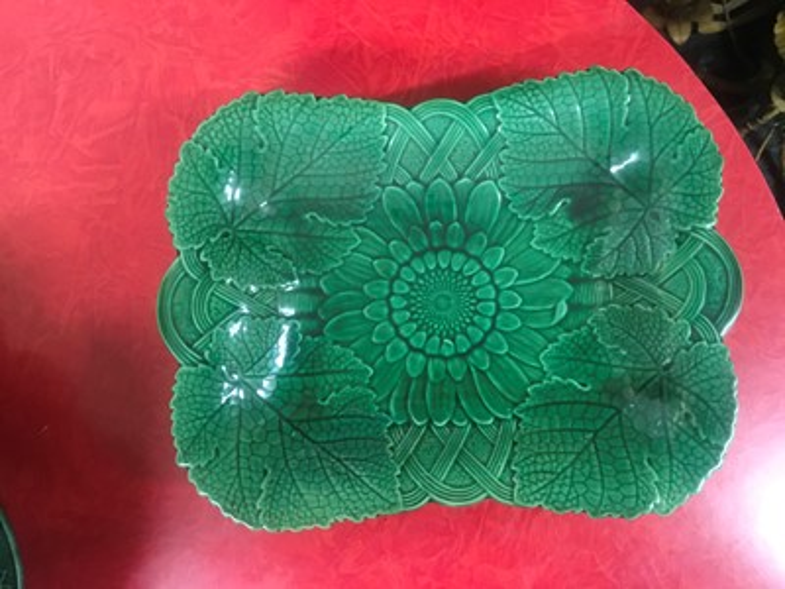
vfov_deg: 48.2
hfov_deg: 61.7
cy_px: 294
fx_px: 658
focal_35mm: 29
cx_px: 392
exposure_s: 1/17
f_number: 2.2
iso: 250
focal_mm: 4.15
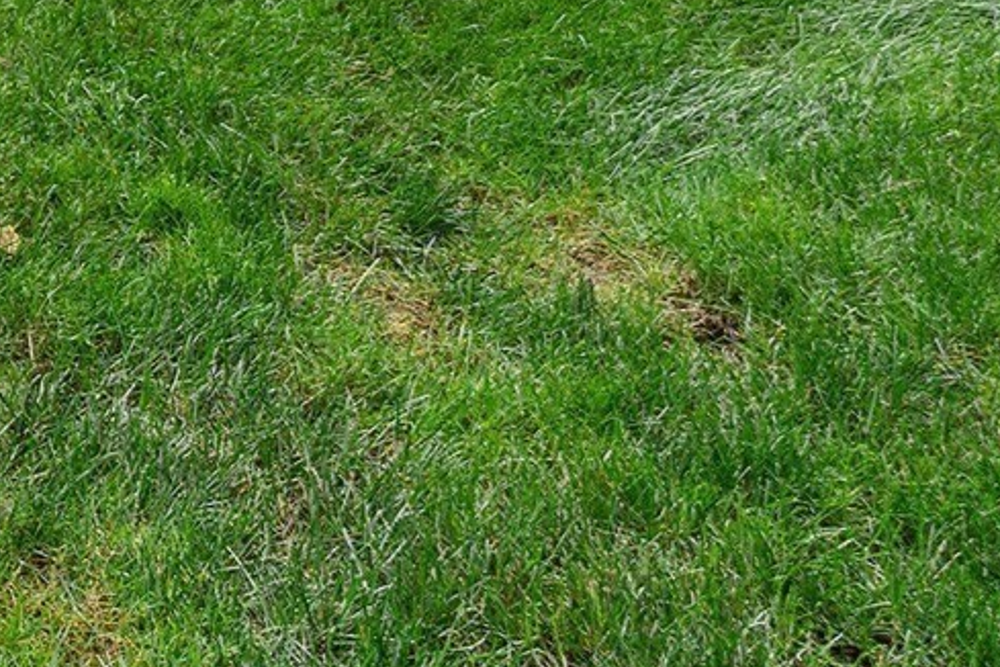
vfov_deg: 15.7
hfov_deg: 24.0
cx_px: -487
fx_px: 1861
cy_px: -702
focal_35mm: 67
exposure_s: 1
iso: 125
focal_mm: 16
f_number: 8
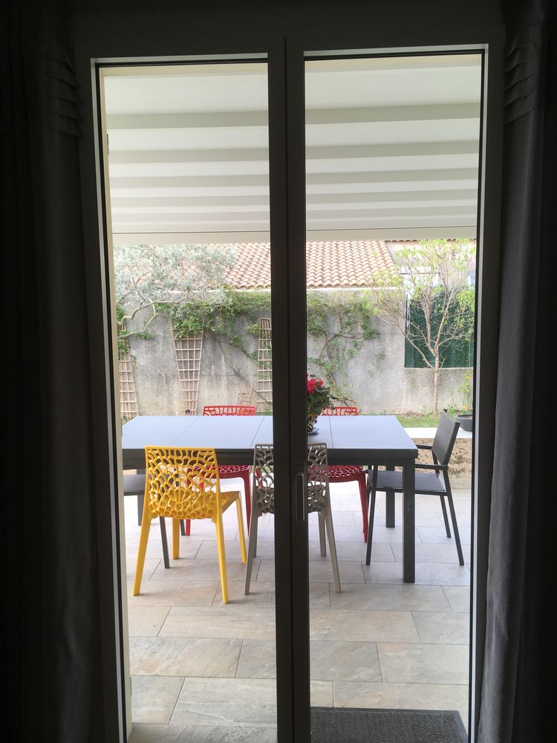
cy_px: 372
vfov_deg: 61.7
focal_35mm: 29
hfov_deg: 48.2
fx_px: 622
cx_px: 278
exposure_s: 1/100
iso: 25
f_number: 2.2
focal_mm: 4.15
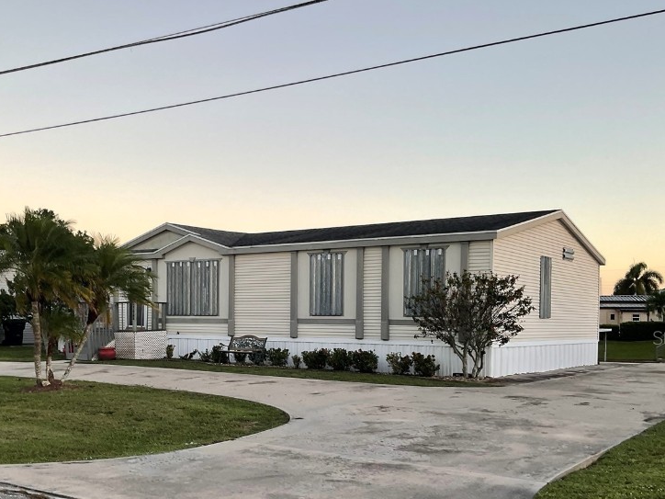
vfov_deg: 34.8
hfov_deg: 45.5
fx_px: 788
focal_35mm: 41
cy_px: 337
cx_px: 269
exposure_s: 1/120
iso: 25
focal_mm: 3
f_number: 1.8
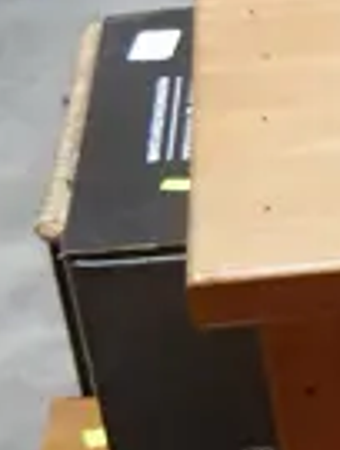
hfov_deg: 5.8
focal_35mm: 227
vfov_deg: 8.3
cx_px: 1255
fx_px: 2959
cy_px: 890
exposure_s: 1/60
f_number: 3.6
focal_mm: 15
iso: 400
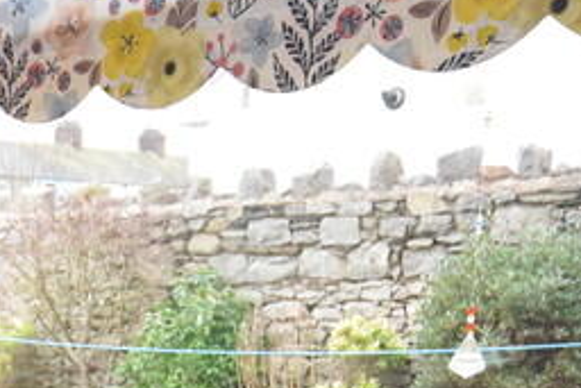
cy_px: 596
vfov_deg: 17.0
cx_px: -20
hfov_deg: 26.3
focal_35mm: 72
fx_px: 1163
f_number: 5.6
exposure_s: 1/125
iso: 560
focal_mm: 12
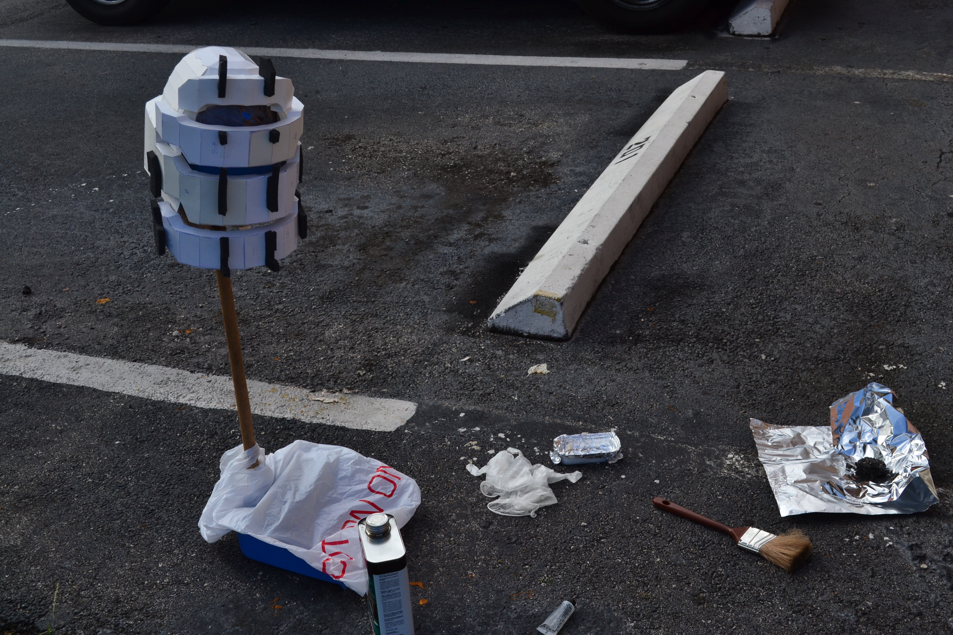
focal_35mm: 44
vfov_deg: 30.8
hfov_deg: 45.0
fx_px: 1151
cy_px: 318
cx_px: 476
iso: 400
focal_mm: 29
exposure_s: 1/320
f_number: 10
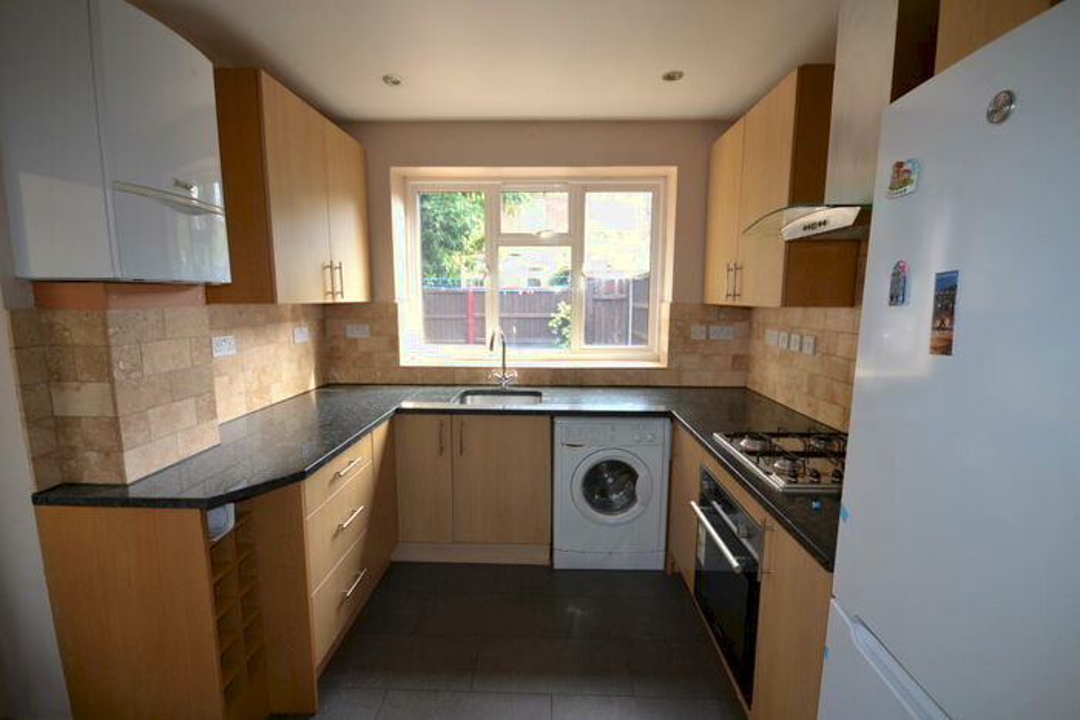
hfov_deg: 95.0
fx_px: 495
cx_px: 540
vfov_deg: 72.1
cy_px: 360
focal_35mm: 16
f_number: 4.2
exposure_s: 1/60
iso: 500
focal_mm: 11
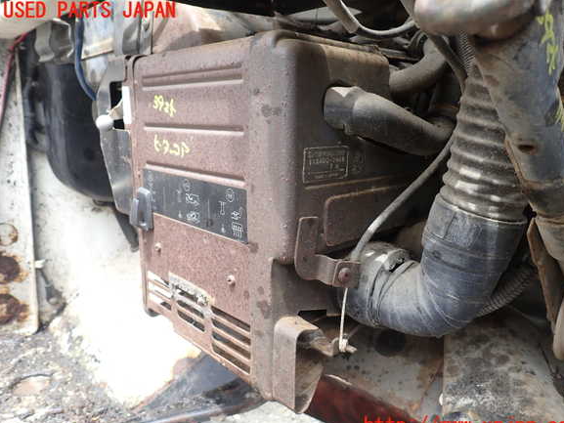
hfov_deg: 67.3
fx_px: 424
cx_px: 291
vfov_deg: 53.1
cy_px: 219
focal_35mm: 26
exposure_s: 1/160
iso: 100
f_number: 2.8
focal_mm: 4.5
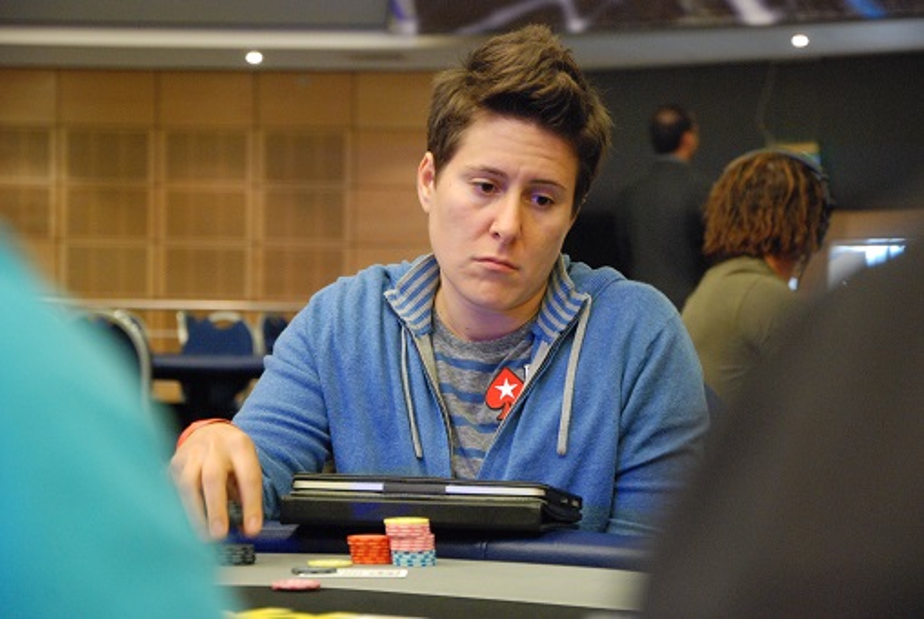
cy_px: 310
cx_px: 462
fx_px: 2698
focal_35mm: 105
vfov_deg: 13.1
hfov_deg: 19.4
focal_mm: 70
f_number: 5.6
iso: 1600
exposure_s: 1/10
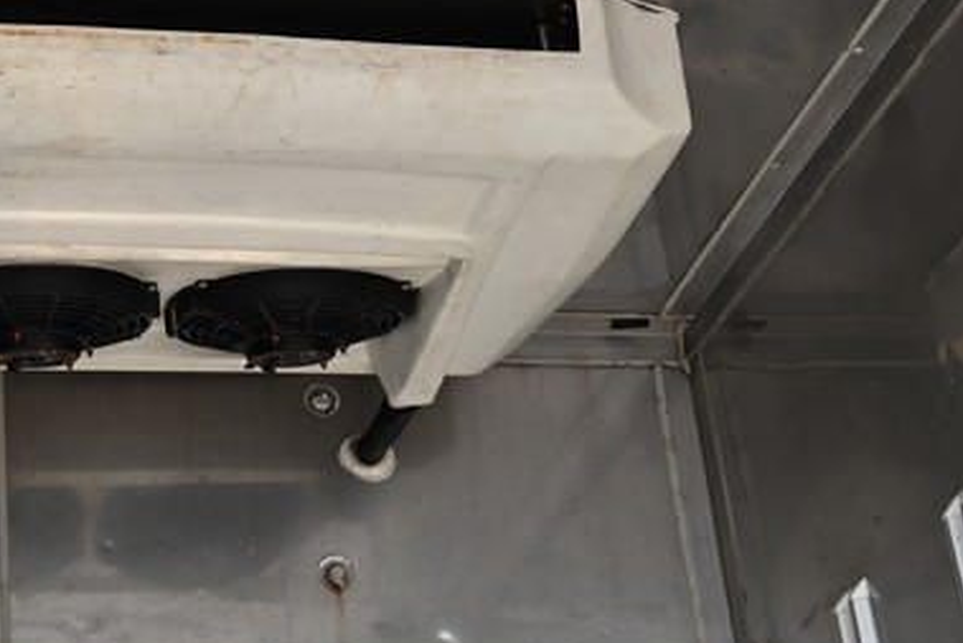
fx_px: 2408
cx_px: 91
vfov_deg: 15.1
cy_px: 107
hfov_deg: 22.1
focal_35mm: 90
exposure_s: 1/1000
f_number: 6.7
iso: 560
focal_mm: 31
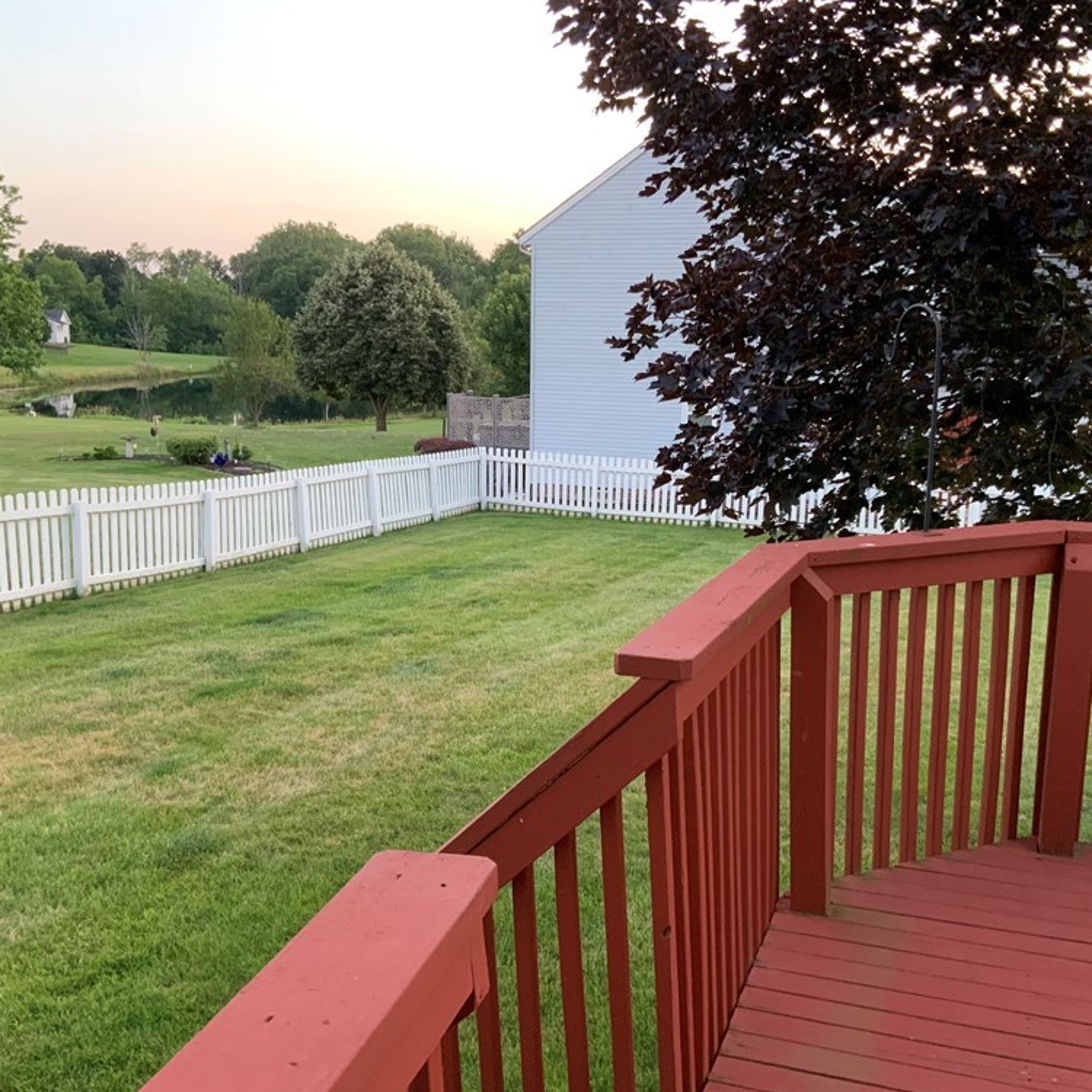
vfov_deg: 47.2
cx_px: 577
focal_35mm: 35
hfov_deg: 47.2
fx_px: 1249
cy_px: 549
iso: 160
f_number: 1.8
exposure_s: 1/60
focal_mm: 3
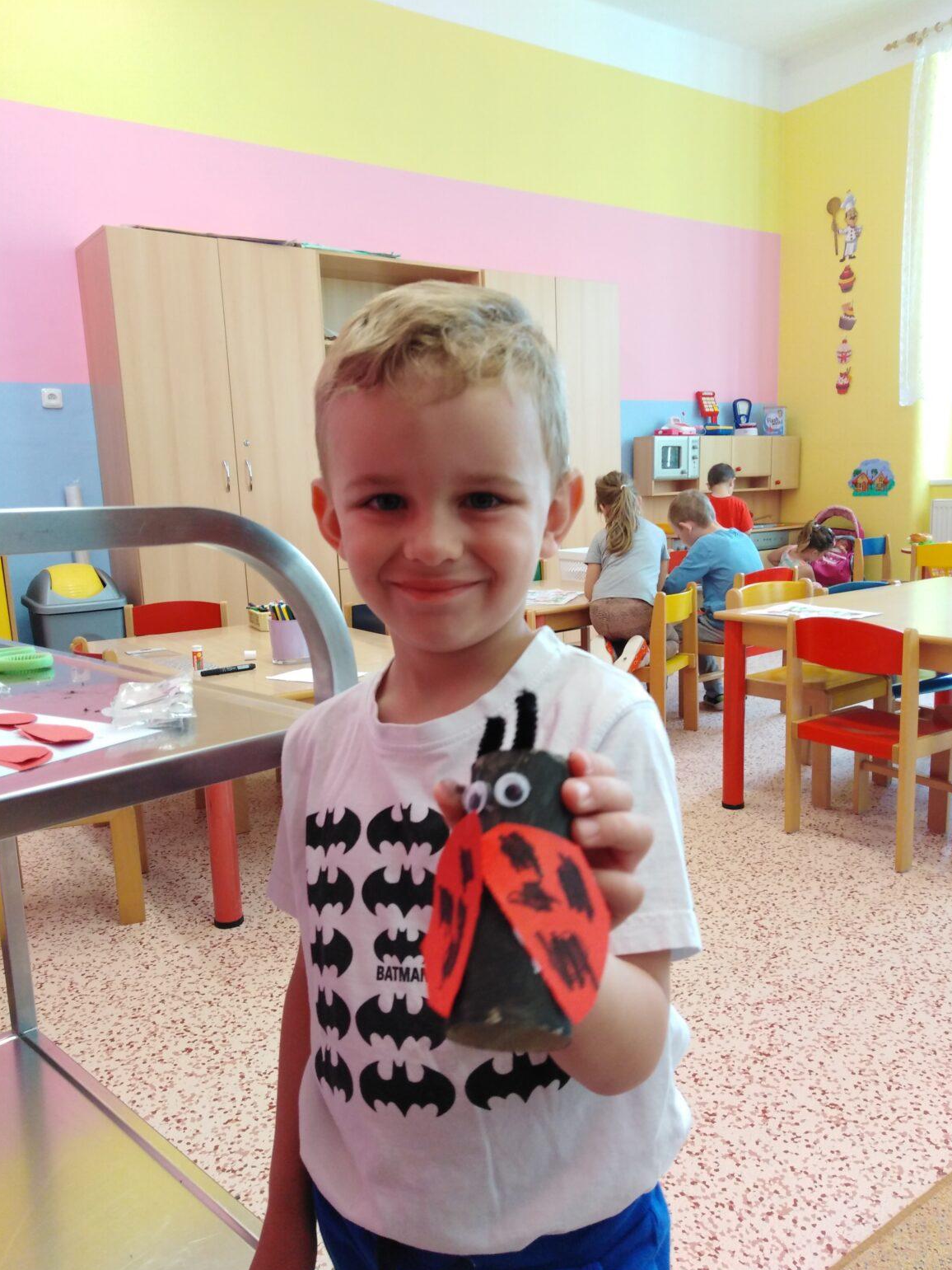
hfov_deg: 51.4
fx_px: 990
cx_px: 489
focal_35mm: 27
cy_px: 658
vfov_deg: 65.3
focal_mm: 3.46
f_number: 2.2
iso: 222
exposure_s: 1/33.3
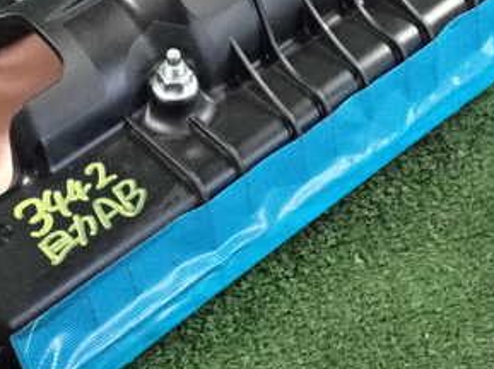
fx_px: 1126
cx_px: 179
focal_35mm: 79
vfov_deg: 18.6
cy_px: 118
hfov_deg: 24.7
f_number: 2.7
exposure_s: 1/125
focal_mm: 6.83
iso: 4000
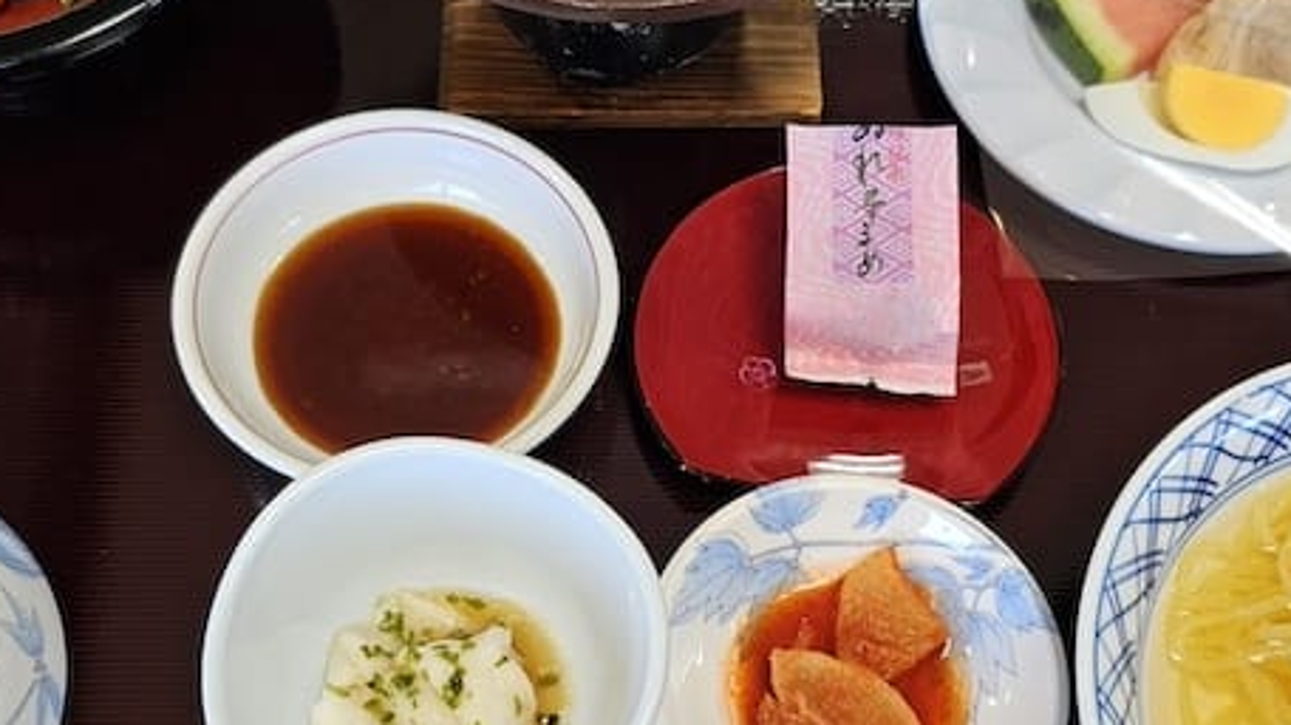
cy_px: 331
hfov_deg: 46.4
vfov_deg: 27.1
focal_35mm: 44
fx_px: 1506
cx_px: 640
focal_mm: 6.3
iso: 100
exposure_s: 1/180
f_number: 1.7
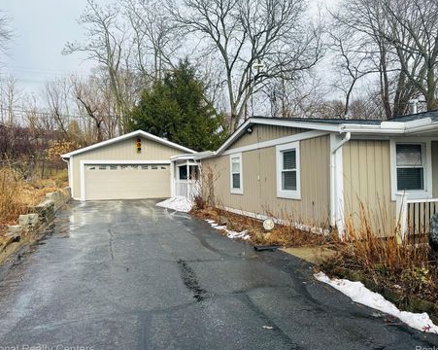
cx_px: 219
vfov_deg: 54.9
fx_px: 337
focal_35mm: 26
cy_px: 175
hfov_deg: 66.1
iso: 80
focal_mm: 6.86
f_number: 1.78
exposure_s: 1/1339
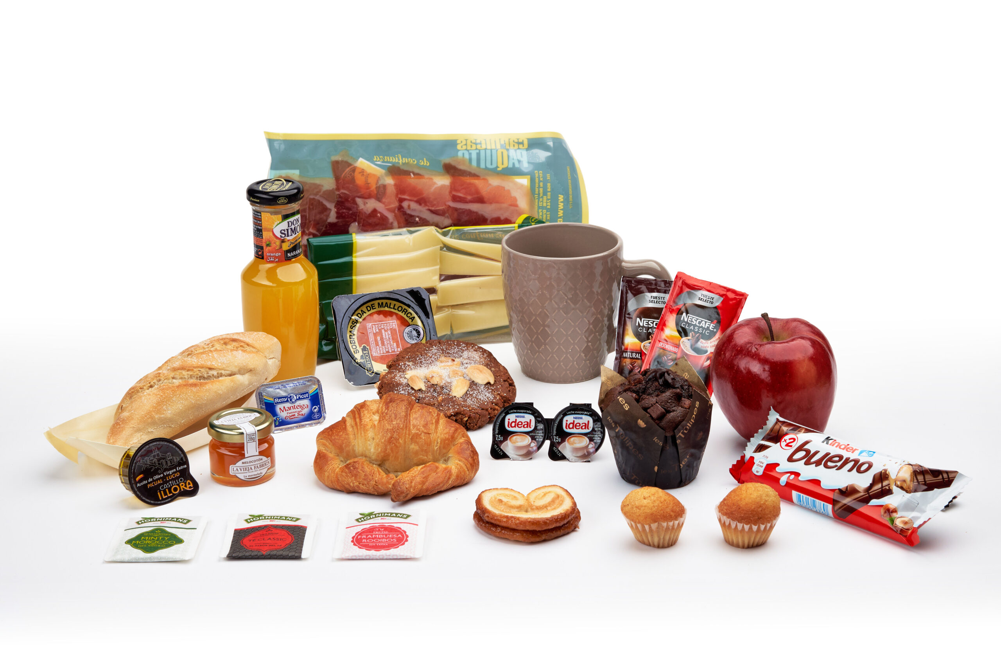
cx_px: 500
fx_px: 2280
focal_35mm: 82
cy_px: 334
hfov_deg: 24.8
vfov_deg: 16.7
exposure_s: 1/200
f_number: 11
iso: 100
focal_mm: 55
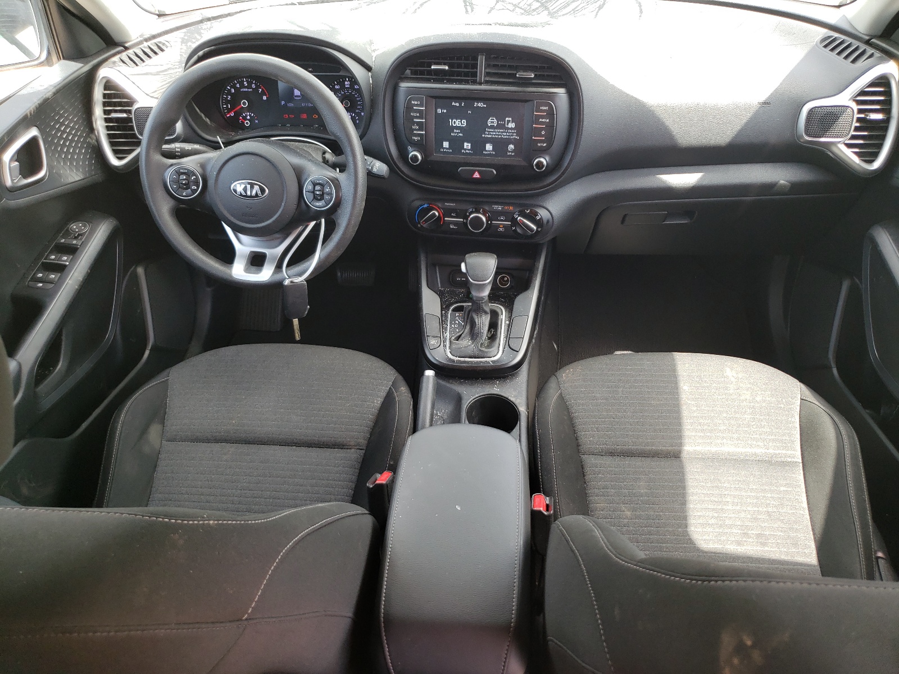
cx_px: 450
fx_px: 675
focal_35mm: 26
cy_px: 337
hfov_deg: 67.3
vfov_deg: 53.1
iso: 50
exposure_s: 1/128
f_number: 1.5
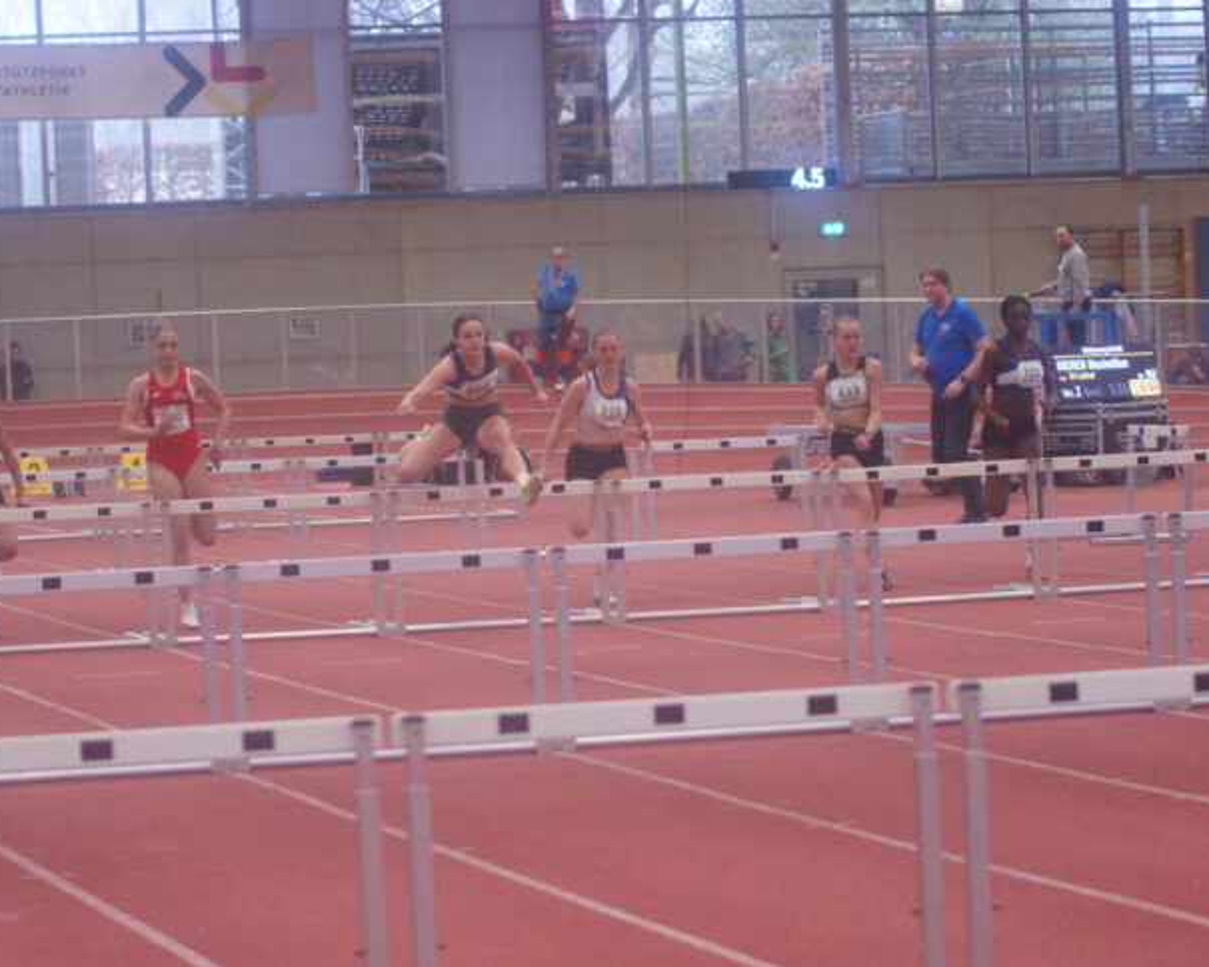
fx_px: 4996
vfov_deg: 11.1
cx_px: 530
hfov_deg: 13.8
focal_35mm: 140
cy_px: 437
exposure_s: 1/400
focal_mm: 75
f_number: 2.8
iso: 1600
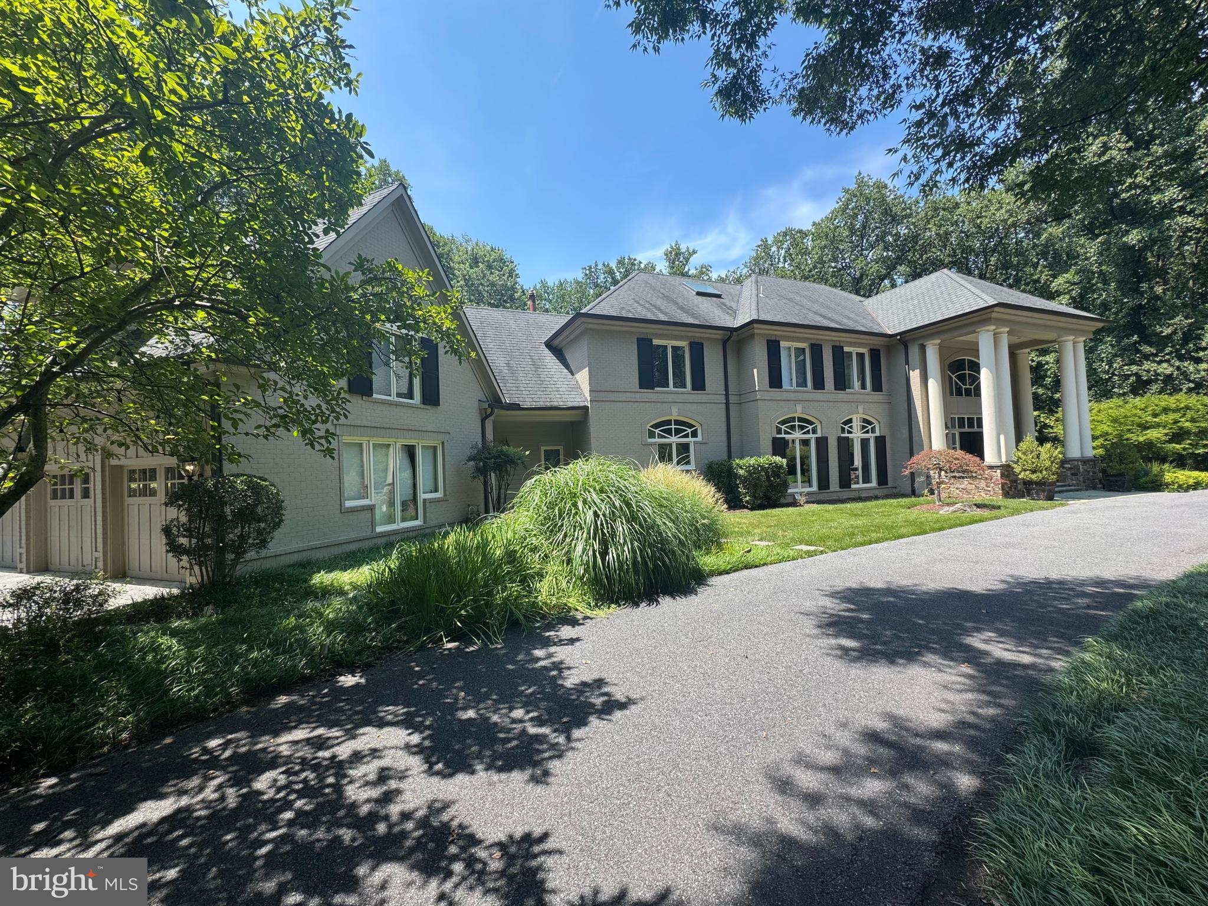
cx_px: 604
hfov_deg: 102.1
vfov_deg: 85.7
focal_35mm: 14
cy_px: 453
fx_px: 489
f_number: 2.2
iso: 40
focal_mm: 2.22
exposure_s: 1/476
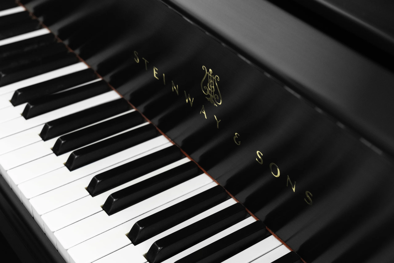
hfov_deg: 33.4
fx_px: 657
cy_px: 132
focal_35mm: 60
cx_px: 197
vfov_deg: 22.6
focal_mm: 60
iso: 6400
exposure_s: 1/60
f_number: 8
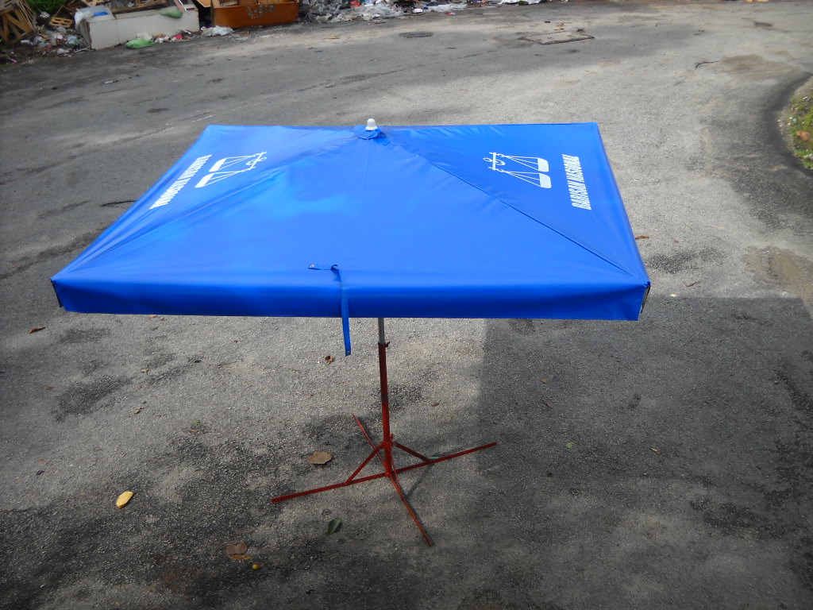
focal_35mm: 41
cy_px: 305
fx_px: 963
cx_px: 406
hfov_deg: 45.8
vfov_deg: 35.1
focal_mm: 6.72
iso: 64
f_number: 5.5
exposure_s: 1/184
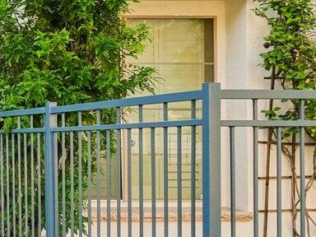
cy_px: 135
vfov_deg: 19.1
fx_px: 703
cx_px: -257
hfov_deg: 19.1
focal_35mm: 77
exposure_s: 1/125
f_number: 8
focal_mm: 10
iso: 400
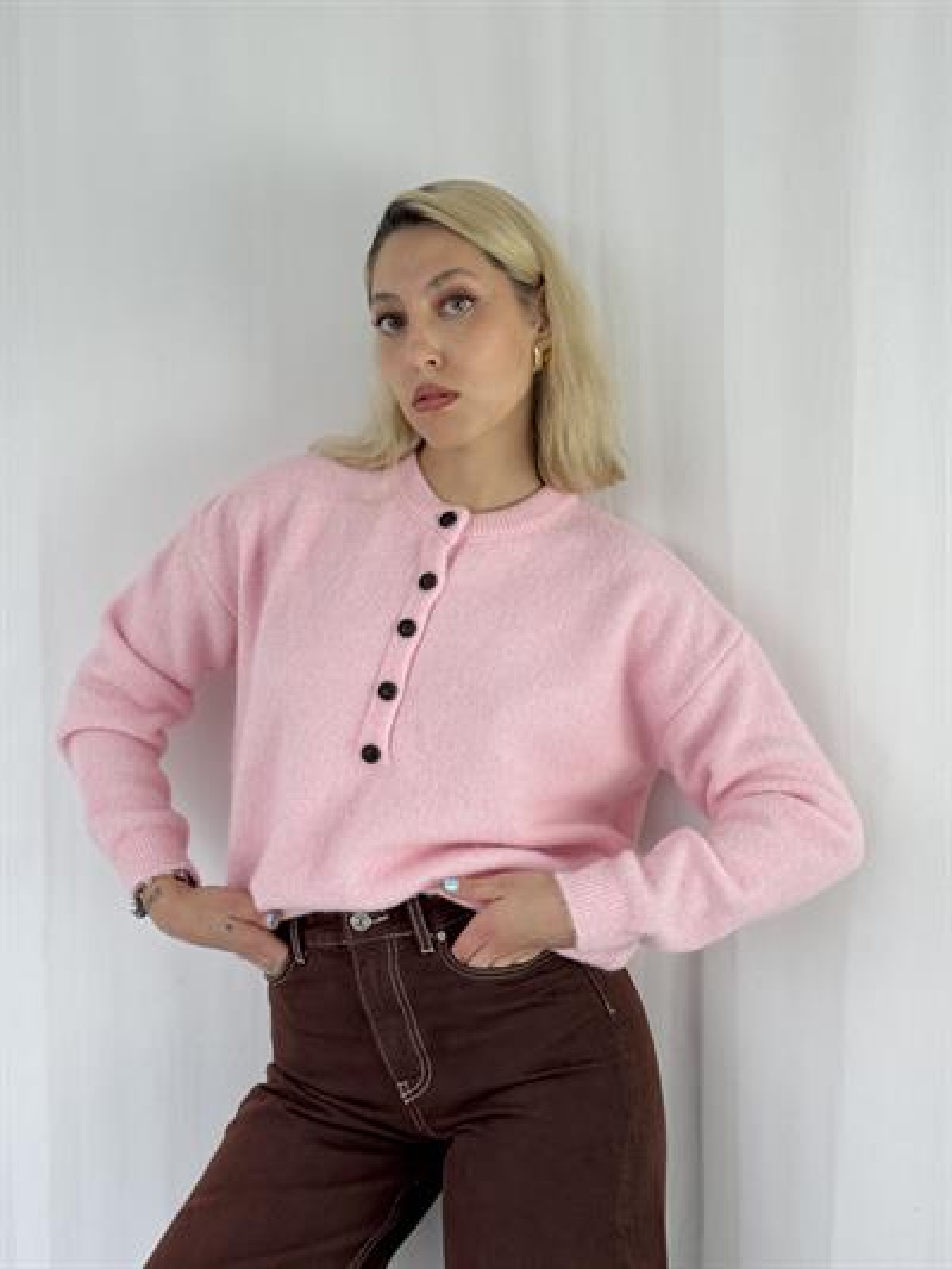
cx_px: 476
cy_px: 634
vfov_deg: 39.6
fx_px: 1759
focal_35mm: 48
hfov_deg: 30.3
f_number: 1.78
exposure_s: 1/100
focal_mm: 6.76
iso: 50
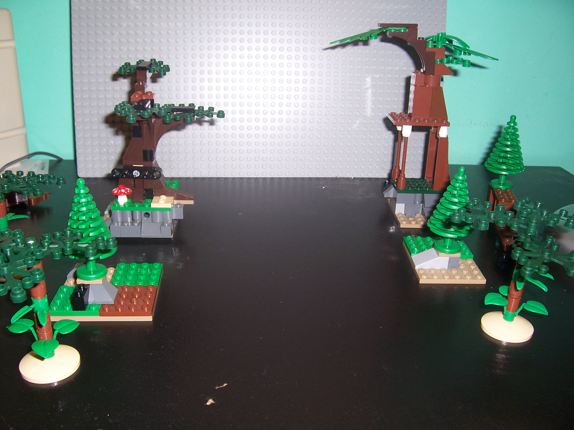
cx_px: 287
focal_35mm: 34
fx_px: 564
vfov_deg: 41.8
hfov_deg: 54.0
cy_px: 215
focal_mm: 5.6
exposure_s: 1/60
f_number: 2.7
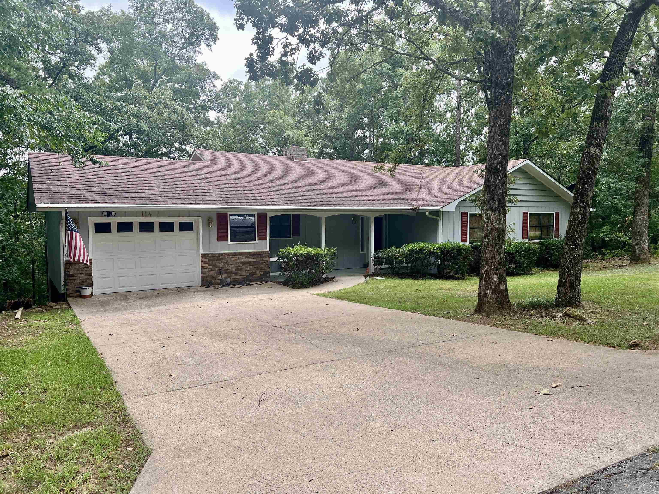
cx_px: 330
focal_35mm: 26
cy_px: 247
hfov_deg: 67.3
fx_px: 495
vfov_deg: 53.1
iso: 50
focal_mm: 5.7
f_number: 1.5
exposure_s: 1/471
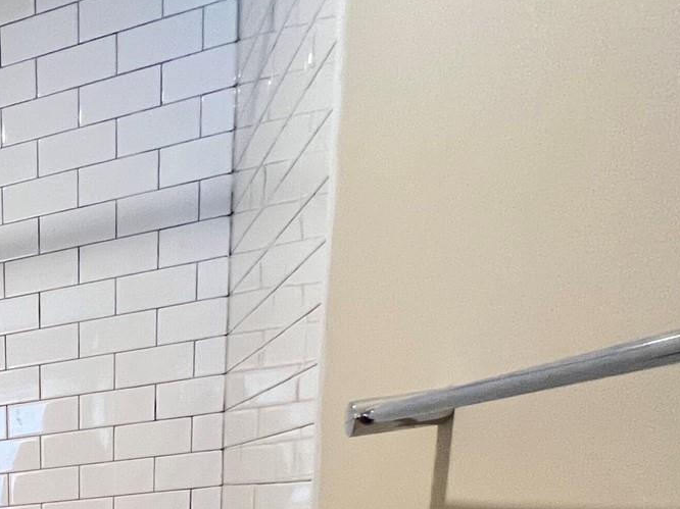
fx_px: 785
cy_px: 722
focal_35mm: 40
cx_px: -296
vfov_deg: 27.4
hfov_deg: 30.5
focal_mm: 1.57
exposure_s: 1/60
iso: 320
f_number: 1.8
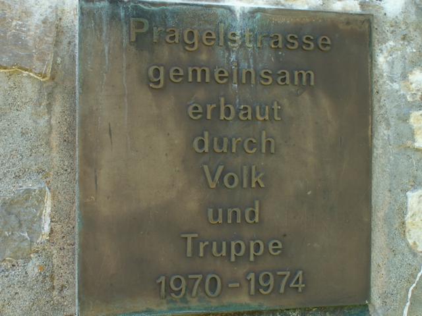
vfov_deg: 25.2
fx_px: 707
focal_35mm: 58
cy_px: 158
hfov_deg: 33.2
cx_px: 211
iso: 50
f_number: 3.5
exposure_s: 1/40
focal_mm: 9.67
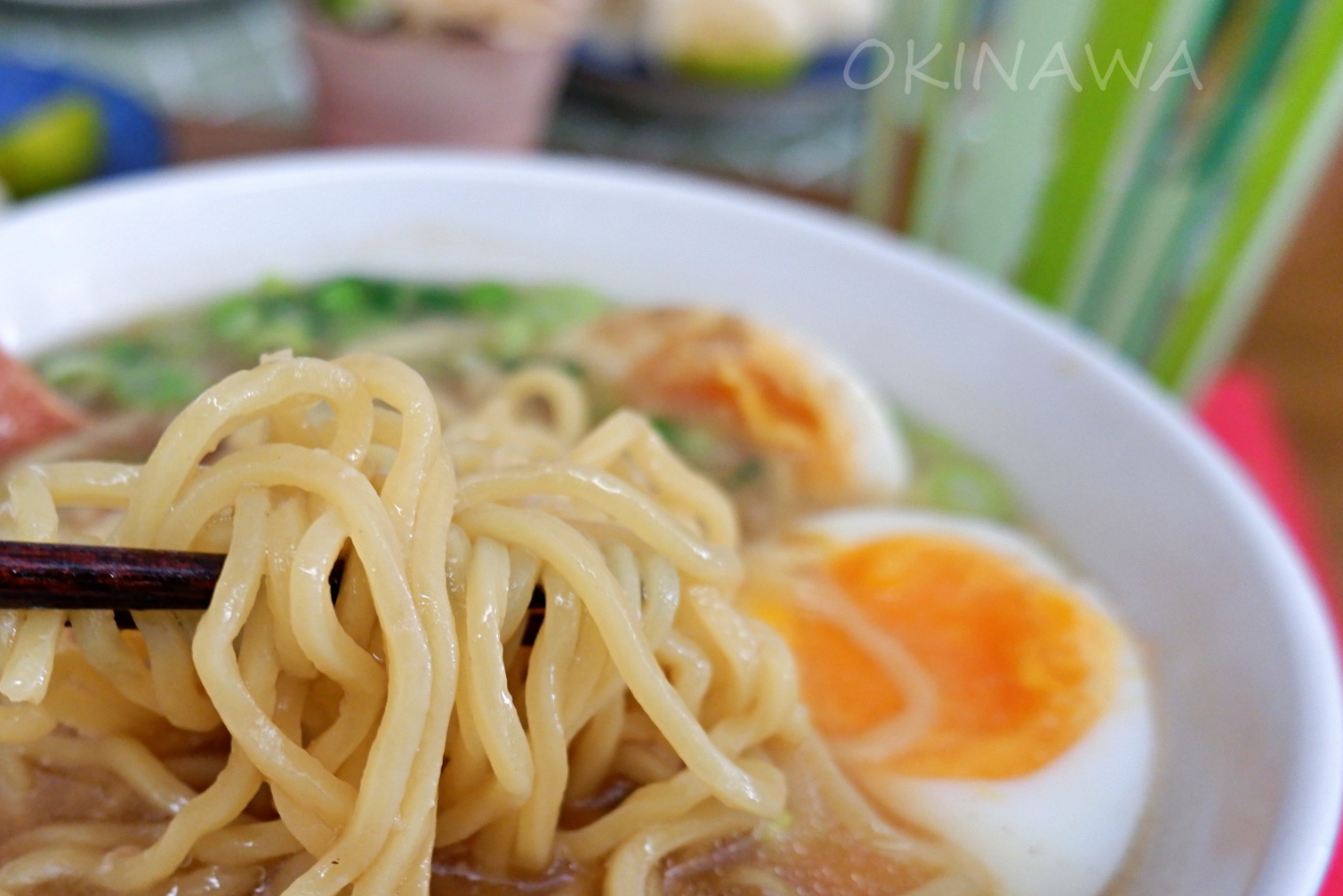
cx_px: 361
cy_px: 581
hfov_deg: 48.0
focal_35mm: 39
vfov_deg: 34.0
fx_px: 1455
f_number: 3.5
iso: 1250
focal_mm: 15
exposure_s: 1/25
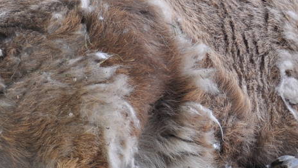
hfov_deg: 8.7
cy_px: 25
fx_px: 1935
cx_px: 319
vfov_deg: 5.0
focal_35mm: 245
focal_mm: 45
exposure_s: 1/125
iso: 250
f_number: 5.6
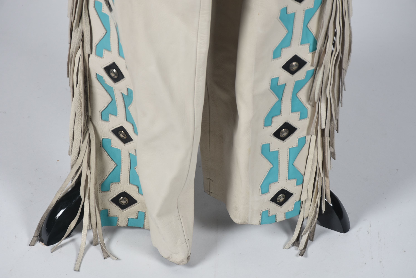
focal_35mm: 142
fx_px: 1648
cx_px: 208
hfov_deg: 14.4
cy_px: 139
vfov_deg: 9.6
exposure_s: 1/125
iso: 200
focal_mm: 95
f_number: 11
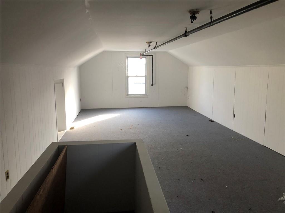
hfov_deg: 63.4
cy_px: 106
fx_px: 231
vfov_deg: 49.7
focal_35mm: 28
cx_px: 142
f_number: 1.8
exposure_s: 1/30
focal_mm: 3.99
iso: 32
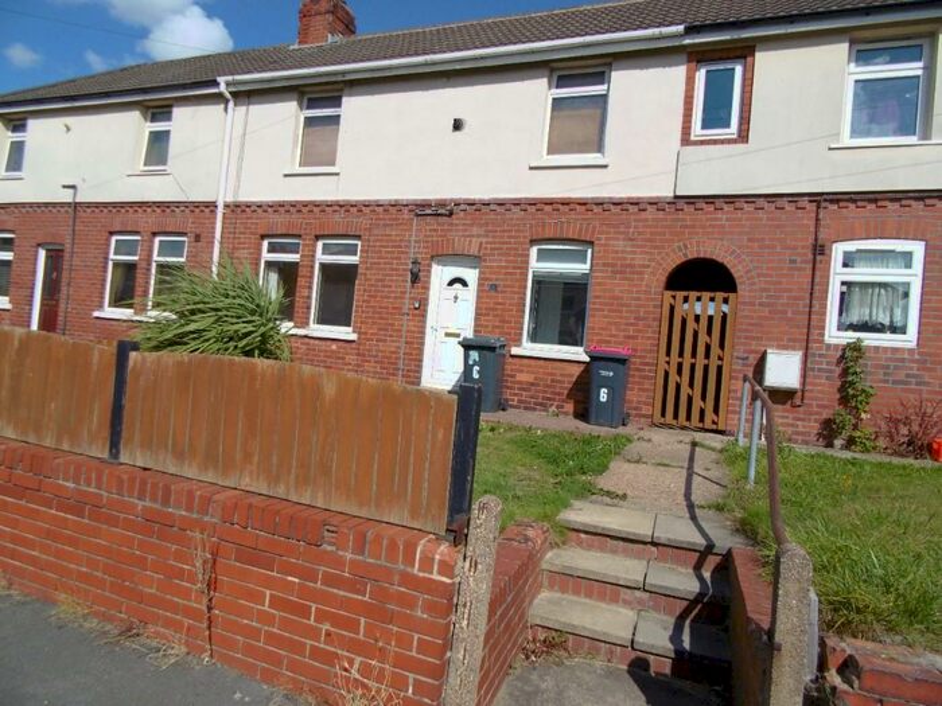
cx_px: 471
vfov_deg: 61.1
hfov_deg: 76.4
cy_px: 353
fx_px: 599
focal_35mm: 22
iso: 100
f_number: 8.6
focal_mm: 4
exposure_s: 1/320
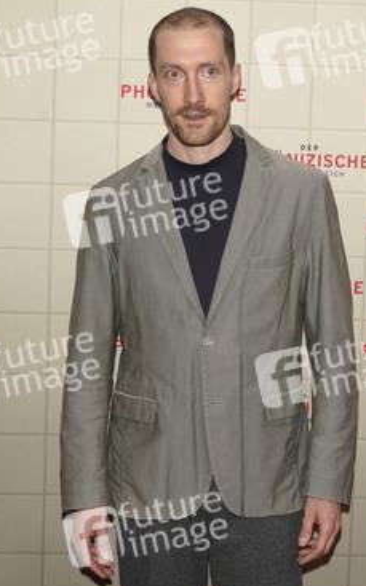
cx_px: 192
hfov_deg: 16.1
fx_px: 1294
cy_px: 291
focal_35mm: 81
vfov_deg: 25.5
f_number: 7.1
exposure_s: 1/160
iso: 320
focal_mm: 73
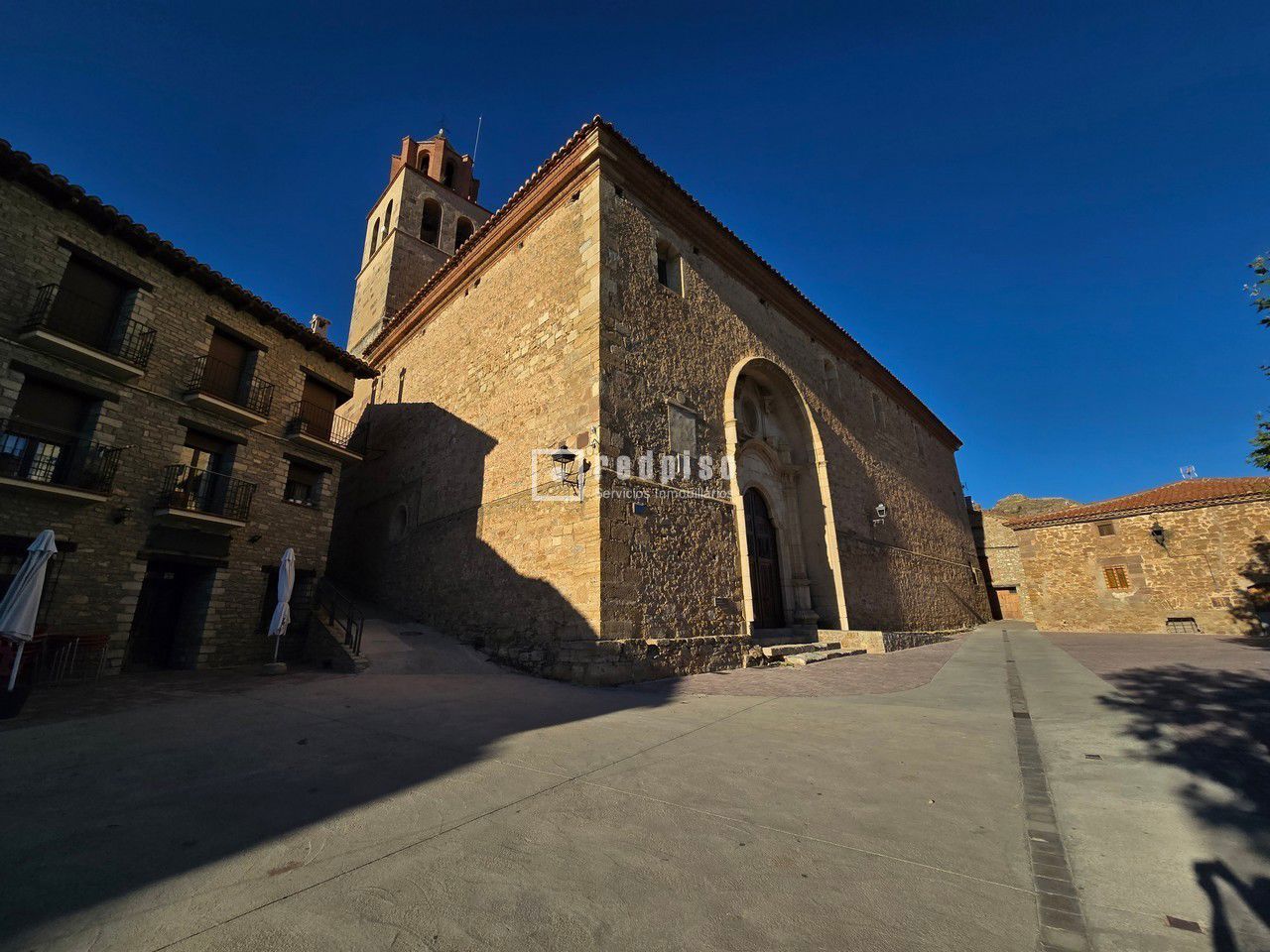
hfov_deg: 106.2
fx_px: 477
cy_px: 476
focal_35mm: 13
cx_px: 635
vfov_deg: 89.9
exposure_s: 1/4076
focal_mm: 2.2
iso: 50
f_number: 2.2
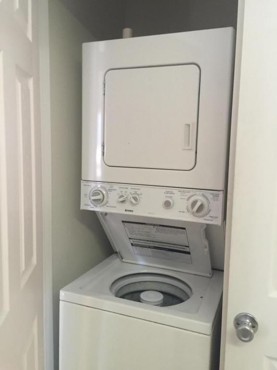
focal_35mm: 29
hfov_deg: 48.2
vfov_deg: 61.7
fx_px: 309
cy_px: 185
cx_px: 138
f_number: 2.2
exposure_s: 1/15
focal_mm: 4.15
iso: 100
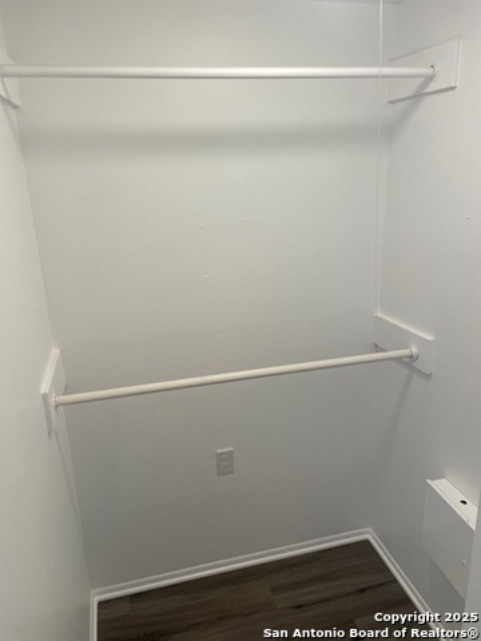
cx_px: 240
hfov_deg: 53.1
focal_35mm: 26
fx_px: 482
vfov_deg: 67.3
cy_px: 320
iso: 32
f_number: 1.6
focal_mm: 4.2
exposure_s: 1/120
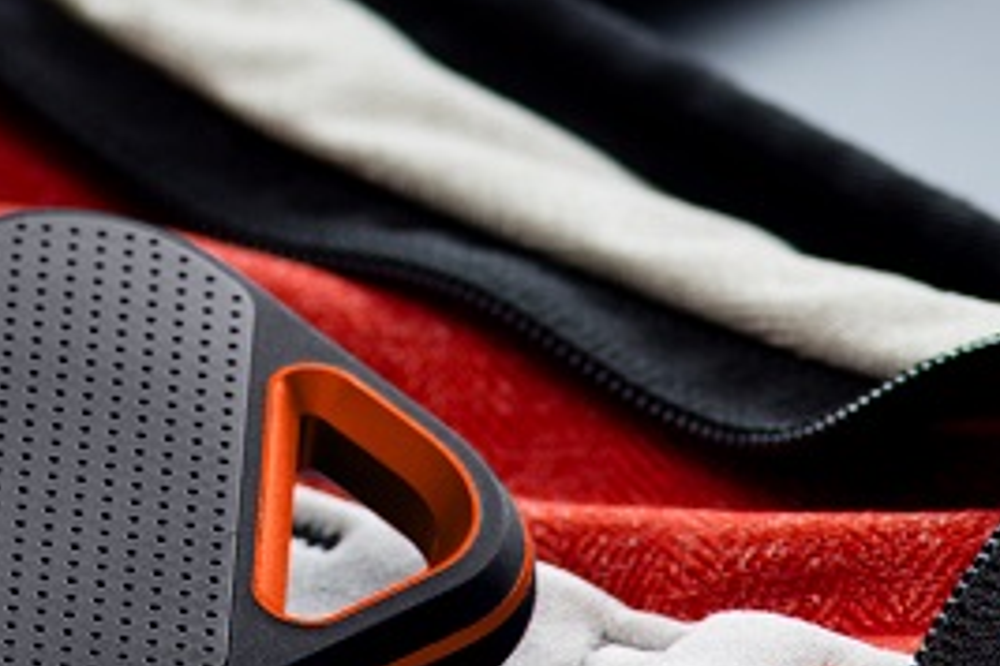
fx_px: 27609
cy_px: -271
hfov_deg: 2.1
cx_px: -195
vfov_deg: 1.4
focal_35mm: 994
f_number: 8
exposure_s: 1/5
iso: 125
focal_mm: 180
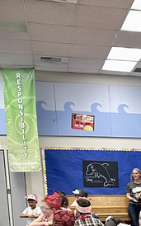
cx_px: 308
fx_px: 585
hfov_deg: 11.8
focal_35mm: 95
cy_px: 276
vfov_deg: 20.4
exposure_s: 1/60
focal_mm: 6.86
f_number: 1.78
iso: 200
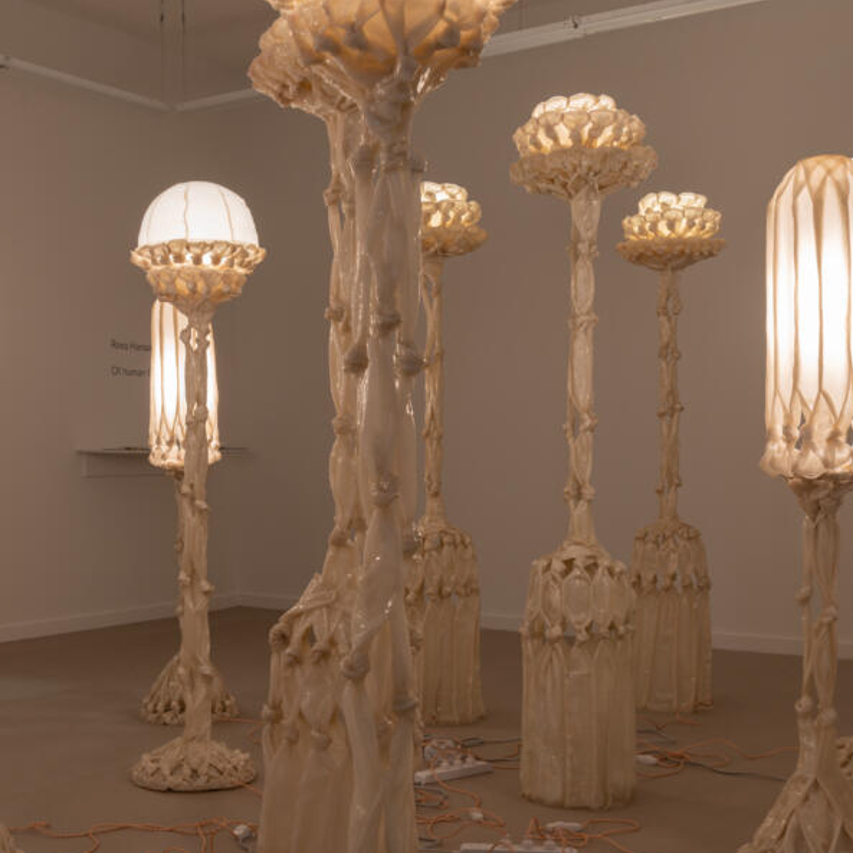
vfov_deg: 34.7
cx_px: 268
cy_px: 431
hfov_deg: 34.3
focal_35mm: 49
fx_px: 1366
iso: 160
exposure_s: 1
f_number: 8
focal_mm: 38
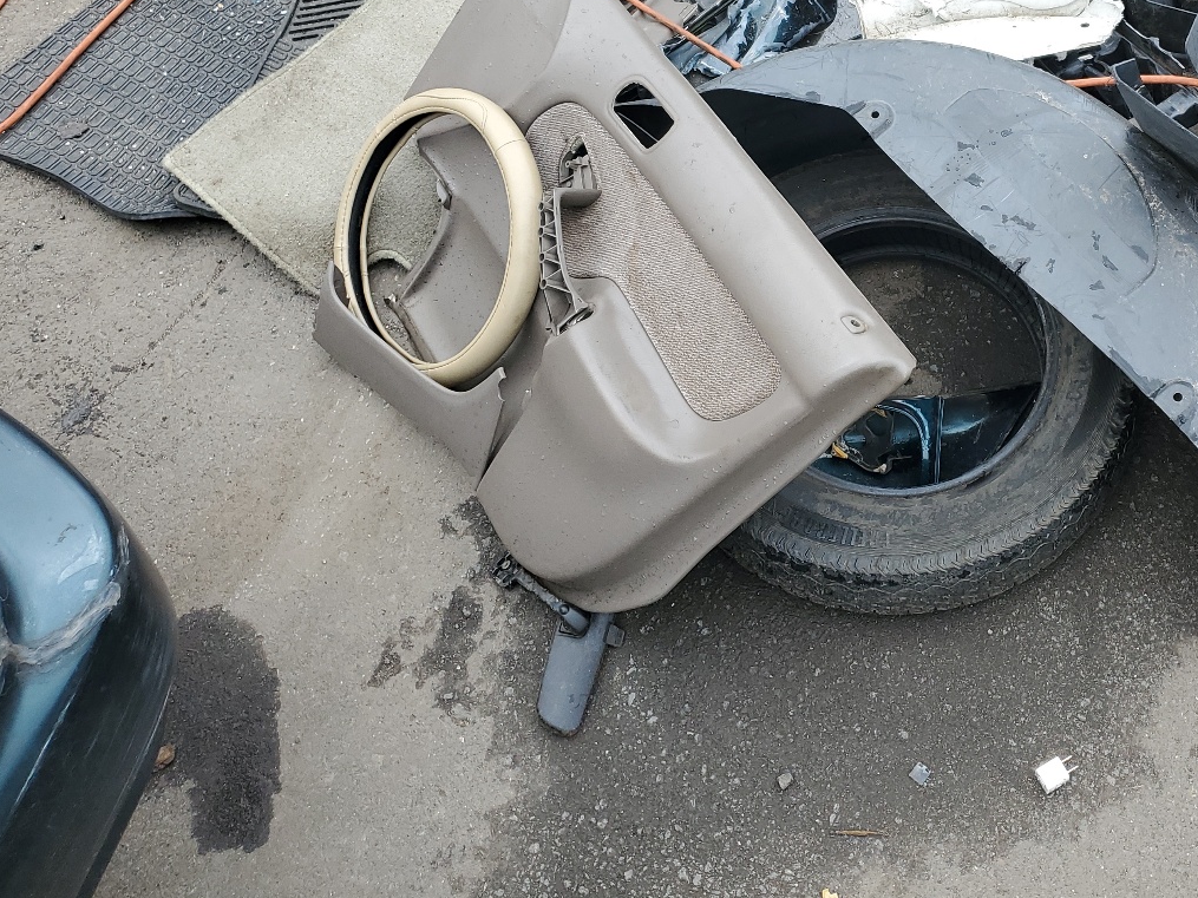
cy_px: 202
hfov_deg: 44.2
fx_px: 1419
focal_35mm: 41
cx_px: 905
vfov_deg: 34.2
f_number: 1.5
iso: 50
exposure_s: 1/455
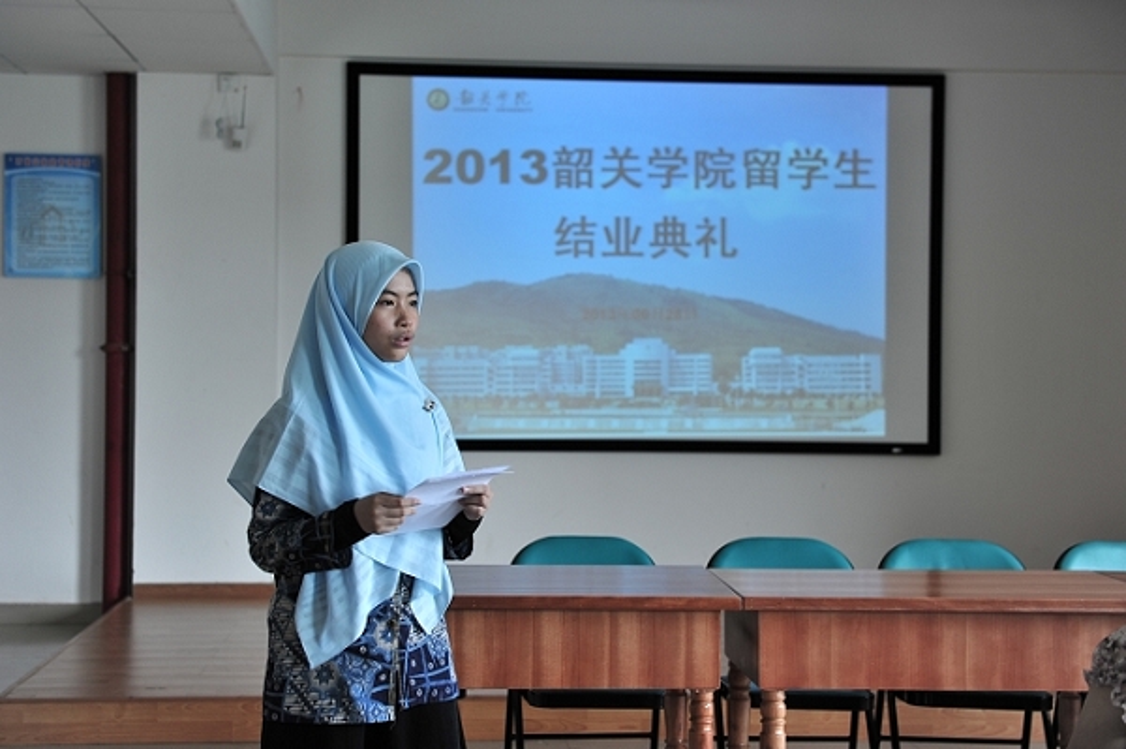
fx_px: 1750
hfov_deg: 35.7
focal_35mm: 56
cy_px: 374
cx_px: 563
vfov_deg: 24.2
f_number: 4
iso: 400
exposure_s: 1/60
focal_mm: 56
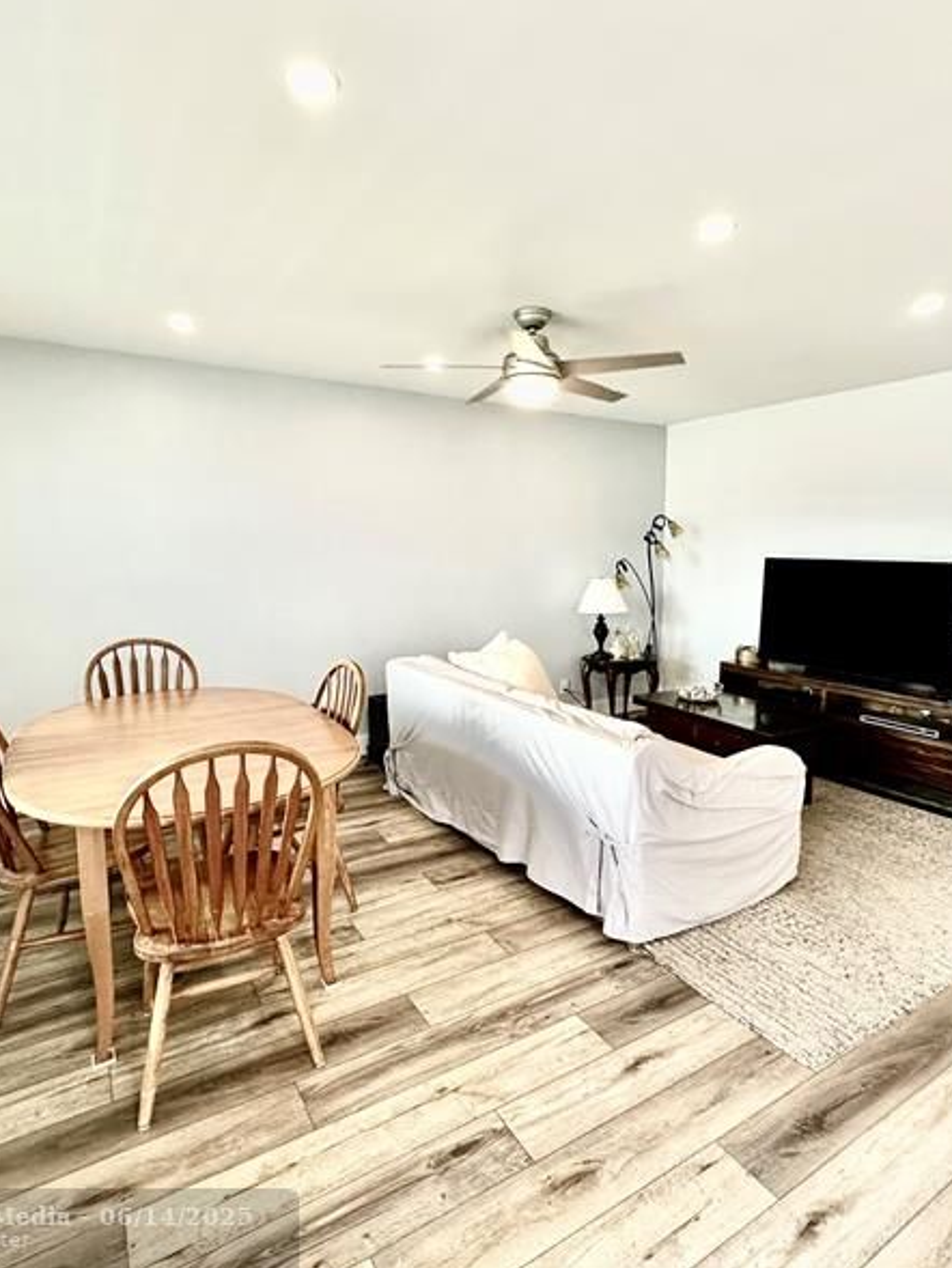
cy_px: 629
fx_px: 696
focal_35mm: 19
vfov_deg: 84.7
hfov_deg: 68.7
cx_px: 500
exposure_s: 1/60
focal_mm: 2.22
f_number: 2.2
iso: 200
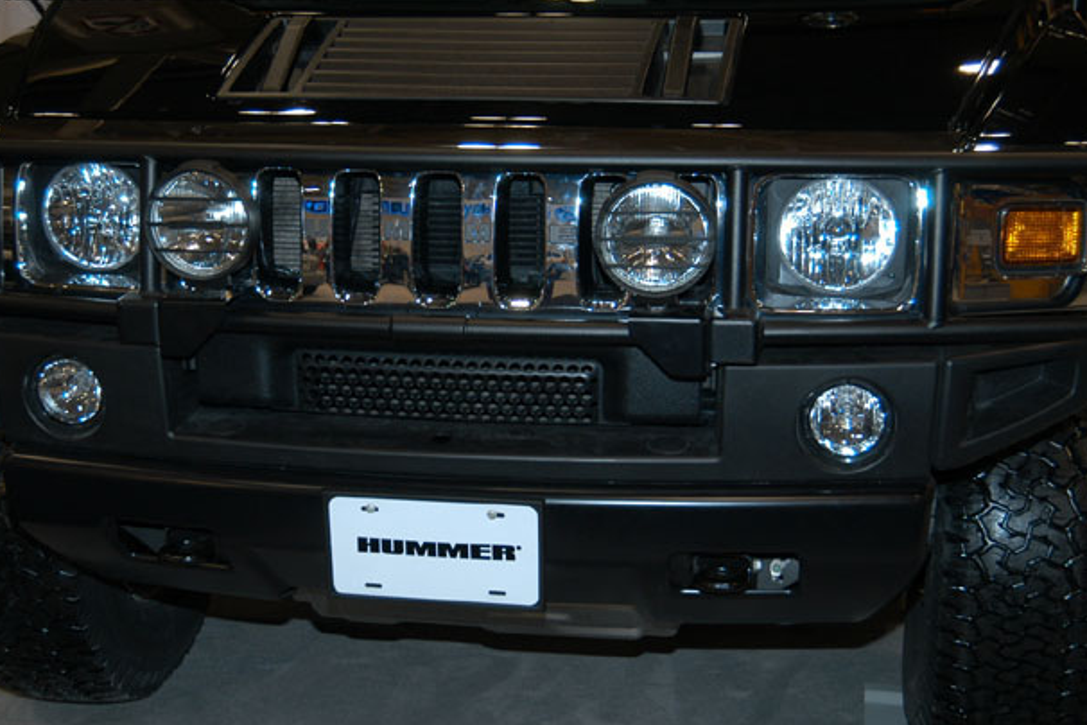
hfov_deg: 34.2
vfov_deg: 23.2
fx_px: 1768
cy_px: 343
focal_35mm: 59
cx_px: 498
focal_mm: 35
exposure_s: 1/60
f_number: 5
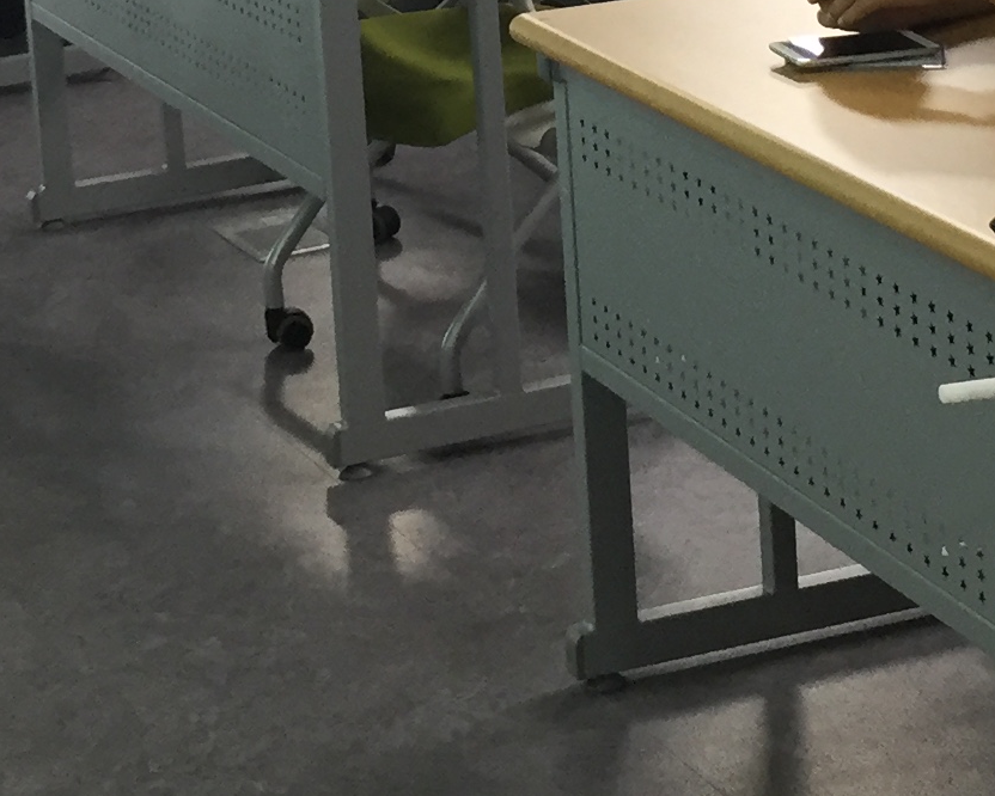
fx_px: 3270
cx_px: 457
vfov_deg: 13.3
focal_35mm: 111
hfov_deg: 17.3
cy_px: -269
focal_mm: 4.15
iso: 80
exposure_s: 1/30
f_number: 2.2
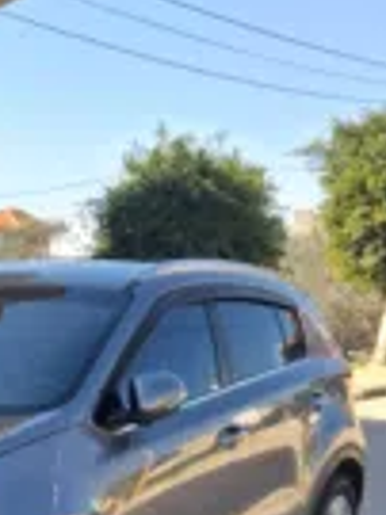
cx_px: -96
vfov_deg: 23.6
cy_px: 496
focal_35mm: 80
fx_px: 1191
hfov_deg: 17.4
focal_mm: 4
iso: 20
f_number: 1.8
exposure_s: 1/315
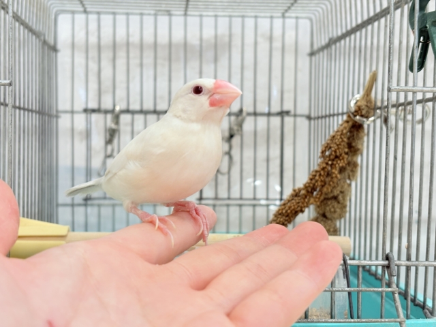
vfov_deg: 28.0
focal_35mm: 52
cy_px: 164
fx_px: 655
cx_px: 218
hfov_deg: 36.8
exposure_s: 1/50
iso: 64
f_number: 1.6
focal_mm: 5.96
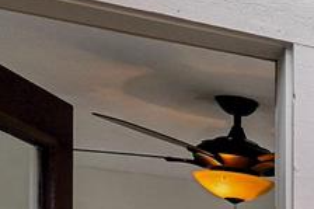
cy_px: 419
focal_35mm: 103
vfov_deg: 11.8
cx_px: 819
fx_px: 898
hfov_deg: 13.0
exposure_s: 1/100
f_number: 8
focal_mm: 16
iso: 200
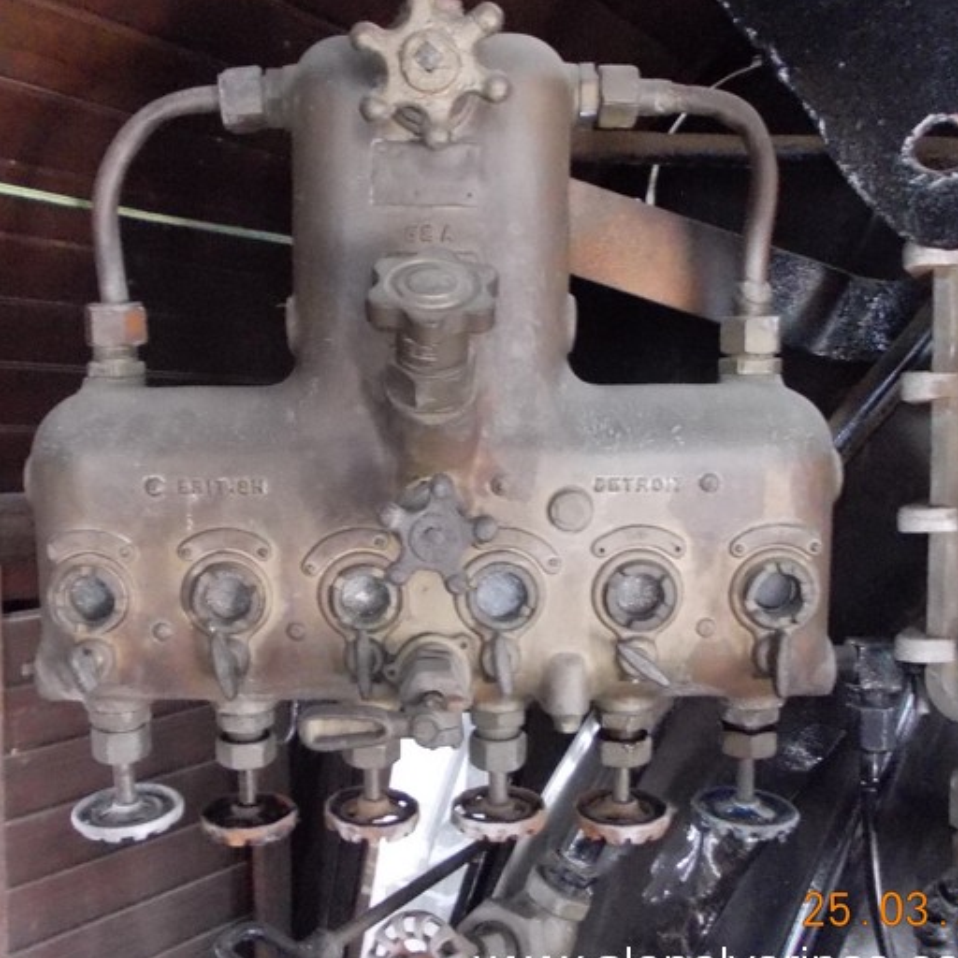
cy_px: 500
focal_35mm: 37
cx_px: 415
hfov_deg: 44.8
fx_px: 1158
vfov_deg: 44.9
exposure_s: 1/20
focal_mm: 4
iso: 800
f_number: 2.7
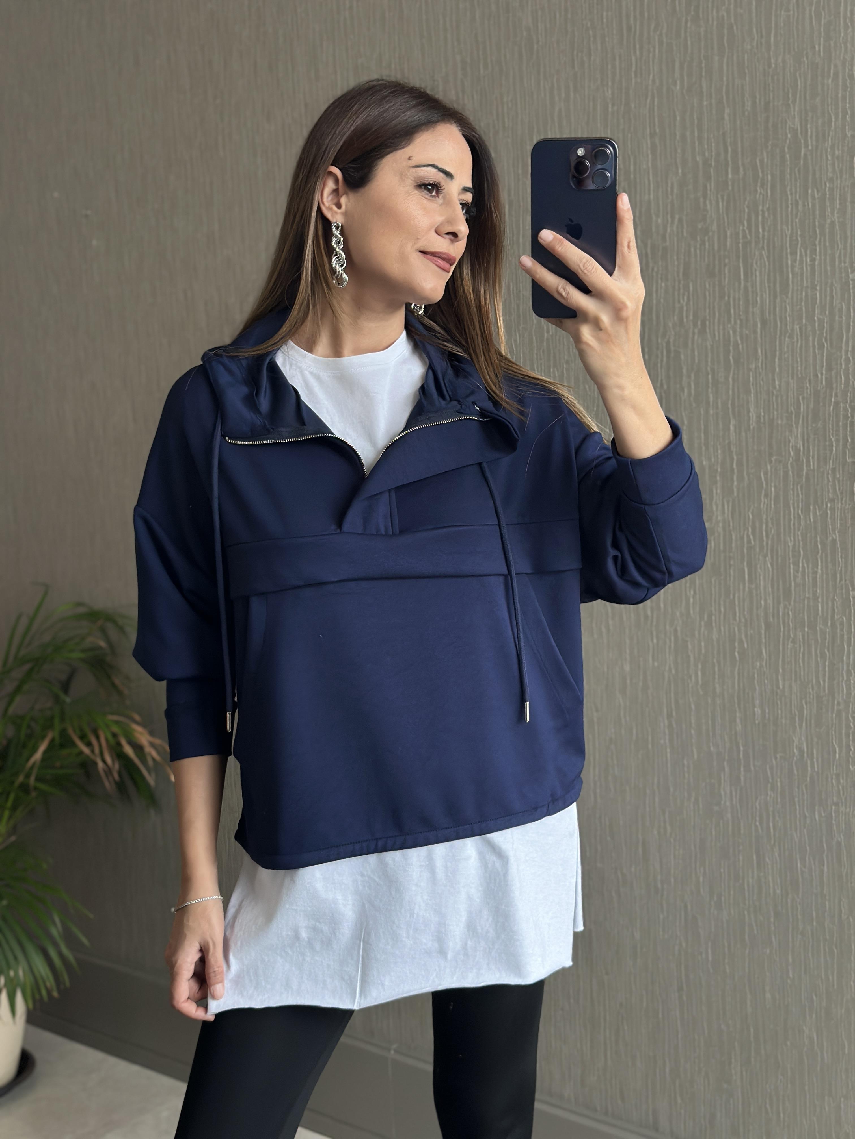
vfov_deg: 39.7
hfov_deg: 30.3
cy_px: 570
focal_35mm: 48
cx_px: 428
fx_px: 1581
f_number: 1.78
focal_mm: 6.86
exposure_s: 1/33
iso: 250
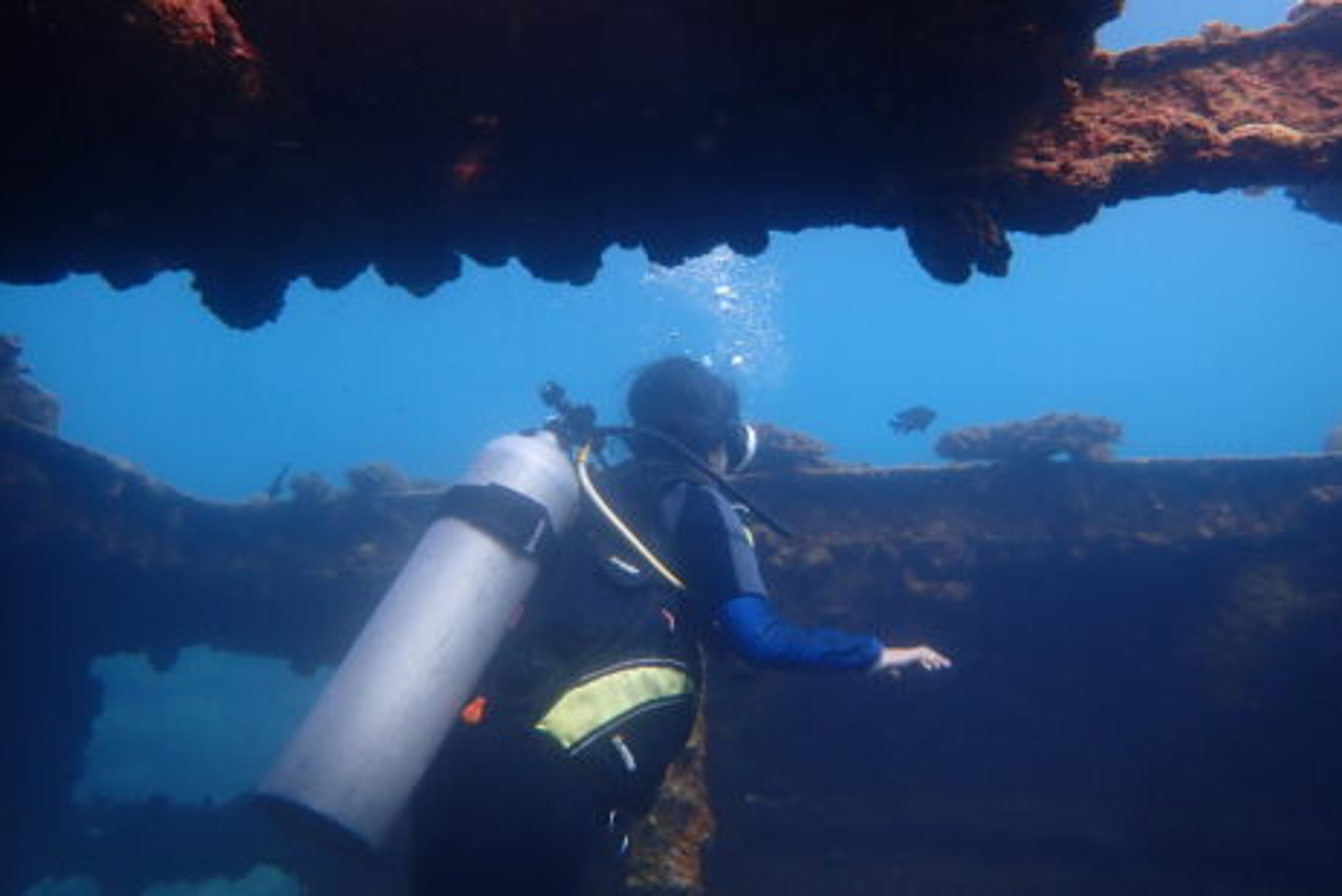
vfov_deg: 46.3
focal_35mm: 28
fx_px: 1044
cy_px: 380
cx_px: 714
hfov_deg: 65.4
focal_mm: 4.5
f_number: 2.8
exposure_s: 1/200
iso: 100
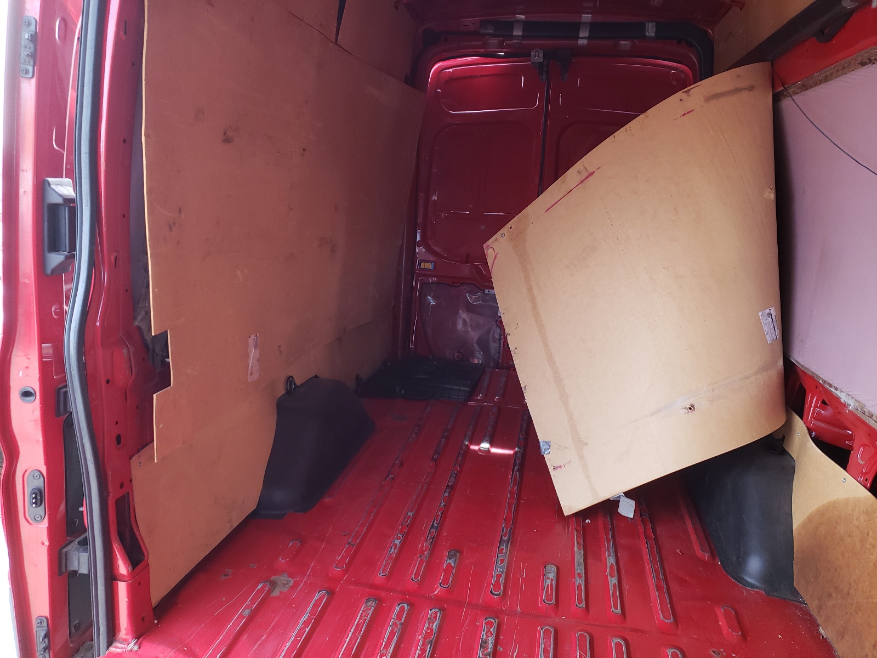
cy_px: 329
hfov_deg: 67.3
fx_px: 659
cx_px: 438
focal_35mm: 26
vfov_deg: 53.1
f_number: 1.5
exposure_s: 1/120
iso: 60
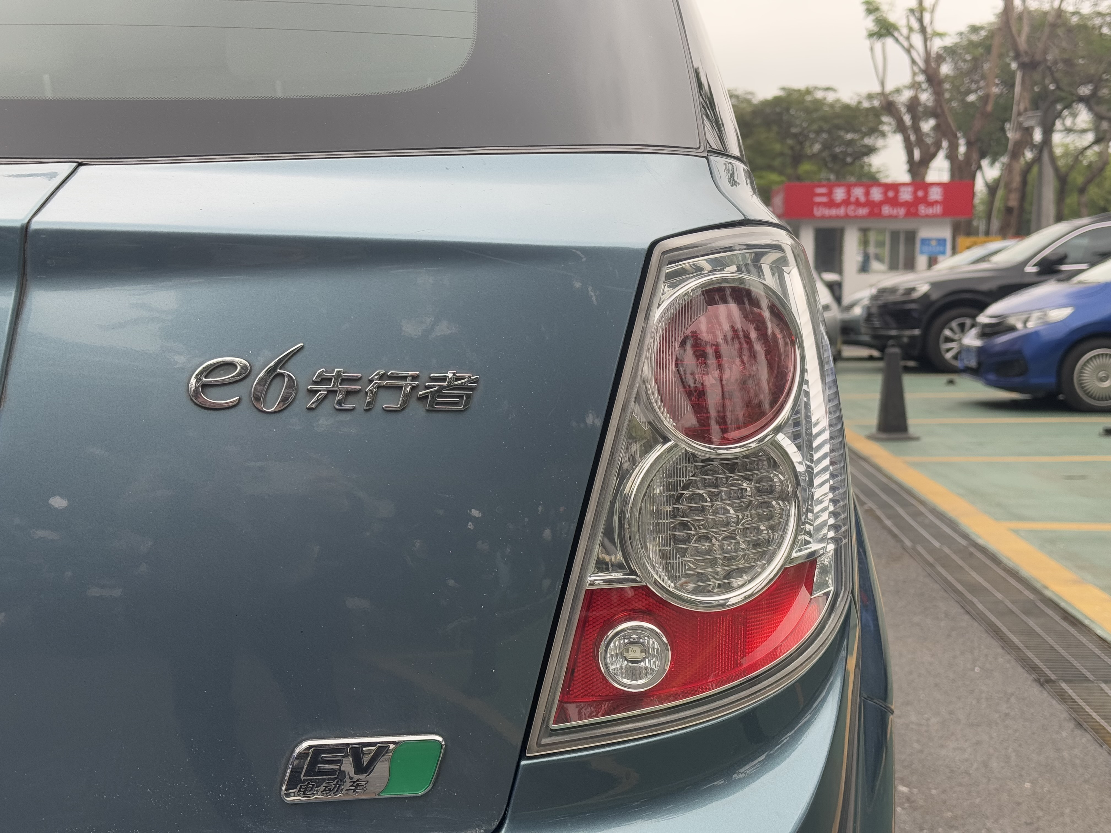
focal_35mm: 48
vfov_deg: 30.3
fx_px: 1541
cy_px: 416
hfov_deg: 39.7
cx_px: 556
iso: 64
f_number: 1.78
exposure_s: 1/381
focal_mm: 6.76
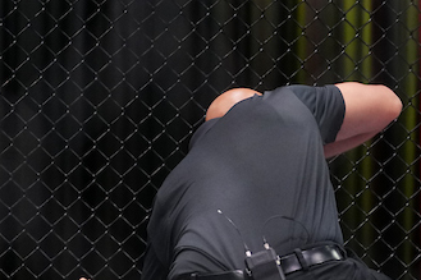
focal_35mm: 277
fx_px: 3238
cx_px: 207
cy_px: 197
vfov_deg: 5.0
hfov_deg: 7.4
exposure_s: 1/640
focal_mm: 76
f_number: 2.8
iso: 2500
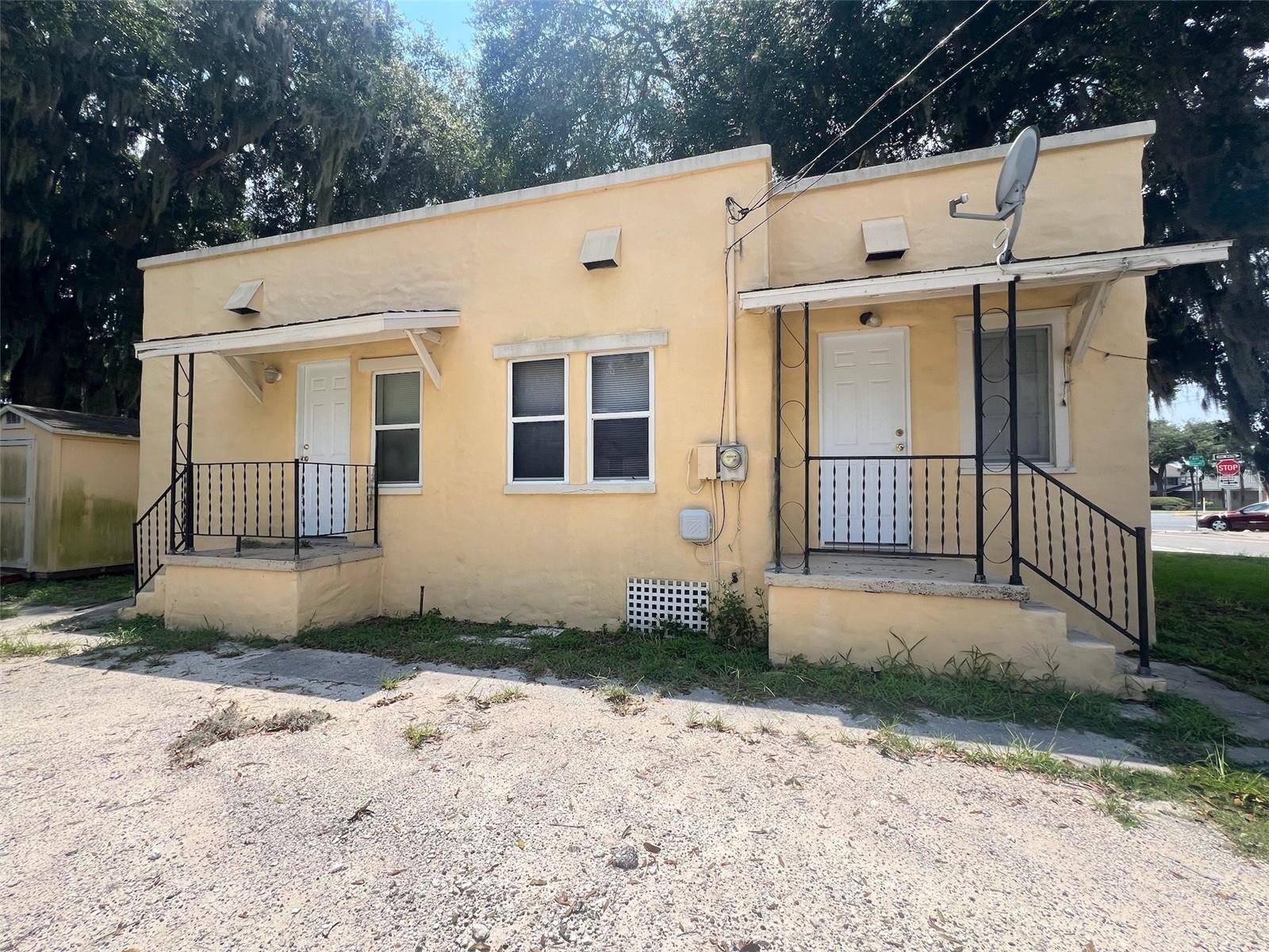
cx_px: 634
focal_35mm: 13
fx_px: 477
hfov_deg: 106.2
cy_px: 476
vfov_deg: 89.9
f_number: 1.8
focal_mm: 1.57
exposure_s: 1/1096
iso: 32
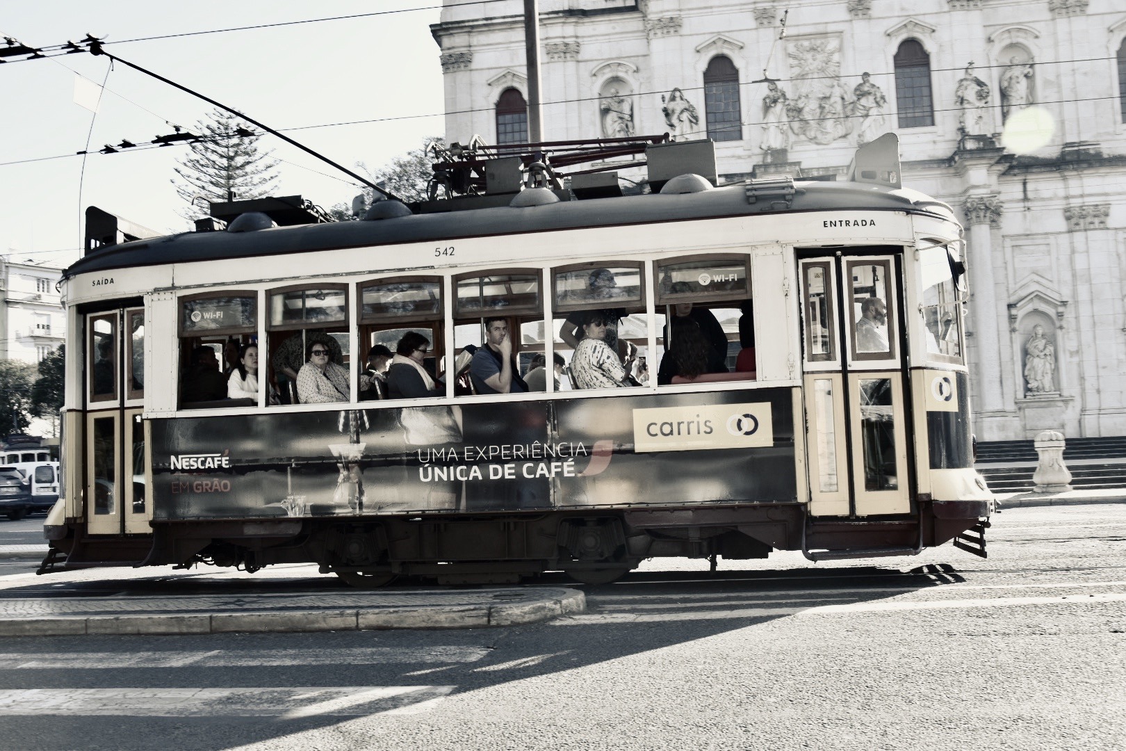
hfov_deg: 59.5
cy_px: 376
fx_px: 985
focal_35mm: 32
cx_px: 563
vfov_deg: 41.7
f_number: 8
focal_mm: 21
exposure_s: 1/250
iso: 360
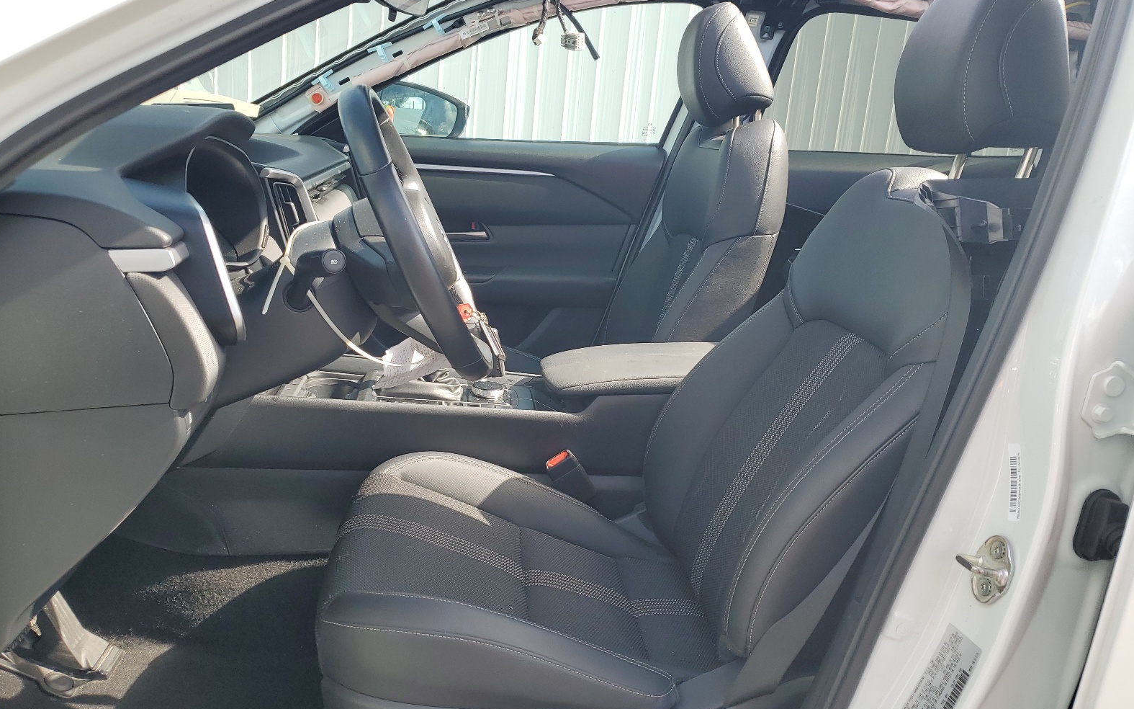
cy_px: 368
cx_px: 571
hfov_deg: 66.5
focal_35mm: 28
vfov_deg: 44.5
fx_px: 865
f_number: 1.5
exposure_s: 1/667
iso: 50
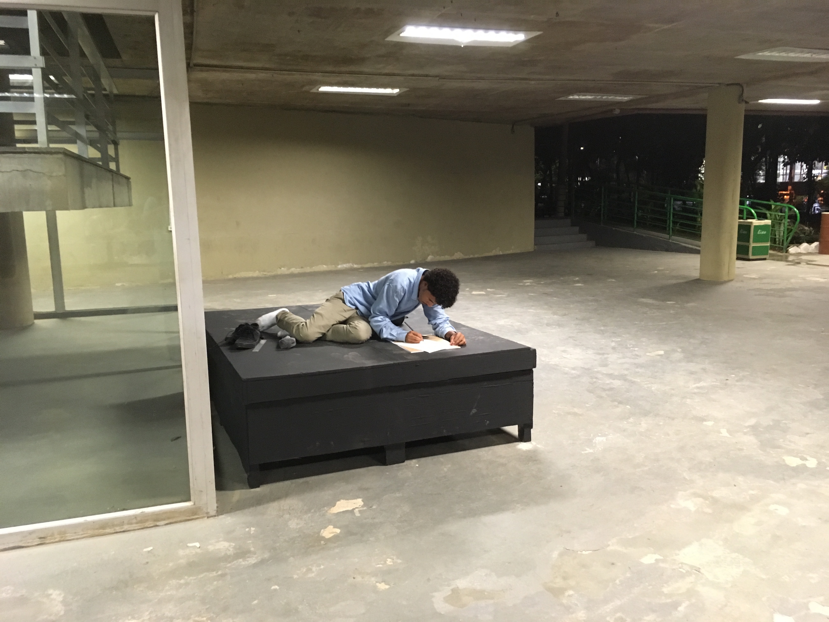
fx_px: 695
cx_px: 414
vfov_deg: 48.2
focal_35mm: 29
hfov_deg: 61.7
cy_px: 311
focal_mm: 4.15
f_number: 2.2
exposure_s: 1/15
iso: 200
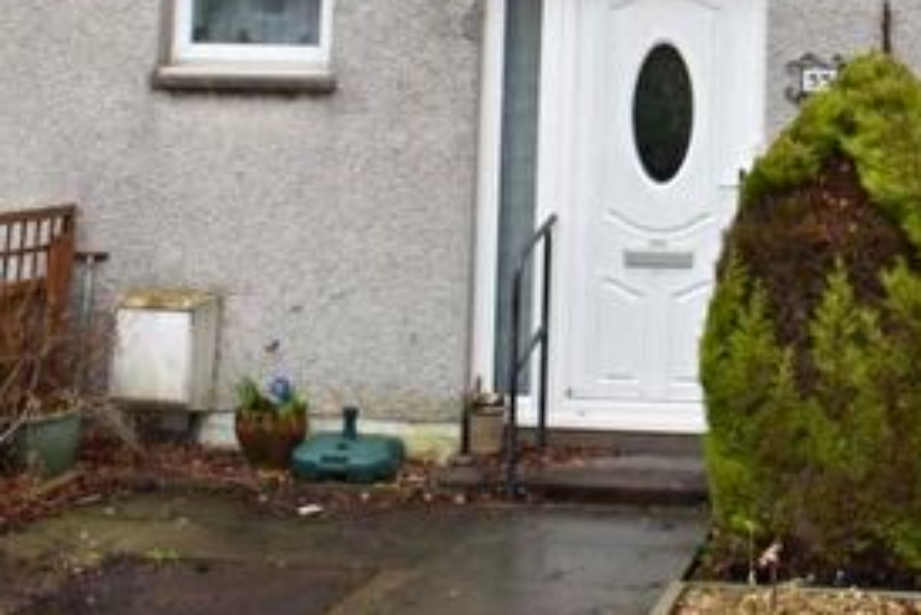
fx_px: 1766
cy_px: -119
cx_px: 847
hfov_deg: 28.0
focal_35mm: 69
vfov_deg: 18.7
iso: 200
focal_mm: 18
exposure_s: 1/60
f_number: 5
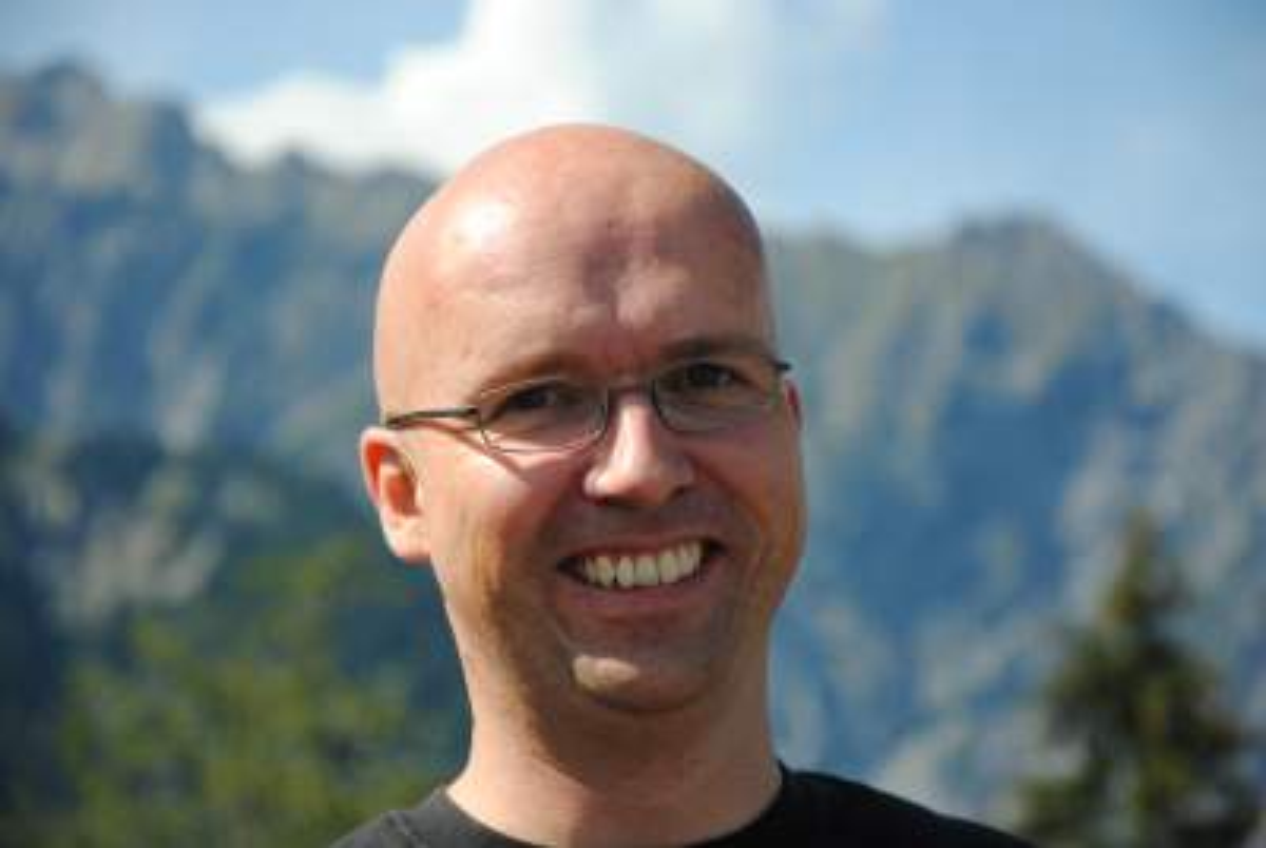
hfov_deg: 13.0
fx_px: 5547
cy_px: 424
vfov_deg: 8.7
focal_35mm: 158
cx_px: 633
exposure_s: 1/320
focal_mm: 105
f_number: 5.6
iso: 100
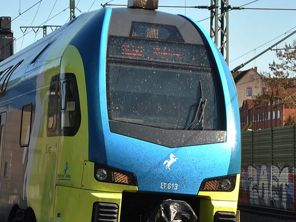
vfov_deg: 9.9
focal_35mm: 149
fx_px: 1274
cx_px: 115
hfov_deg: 13.2
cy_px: 159
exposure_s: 1/500
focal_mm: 46
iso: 200
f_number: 5.3
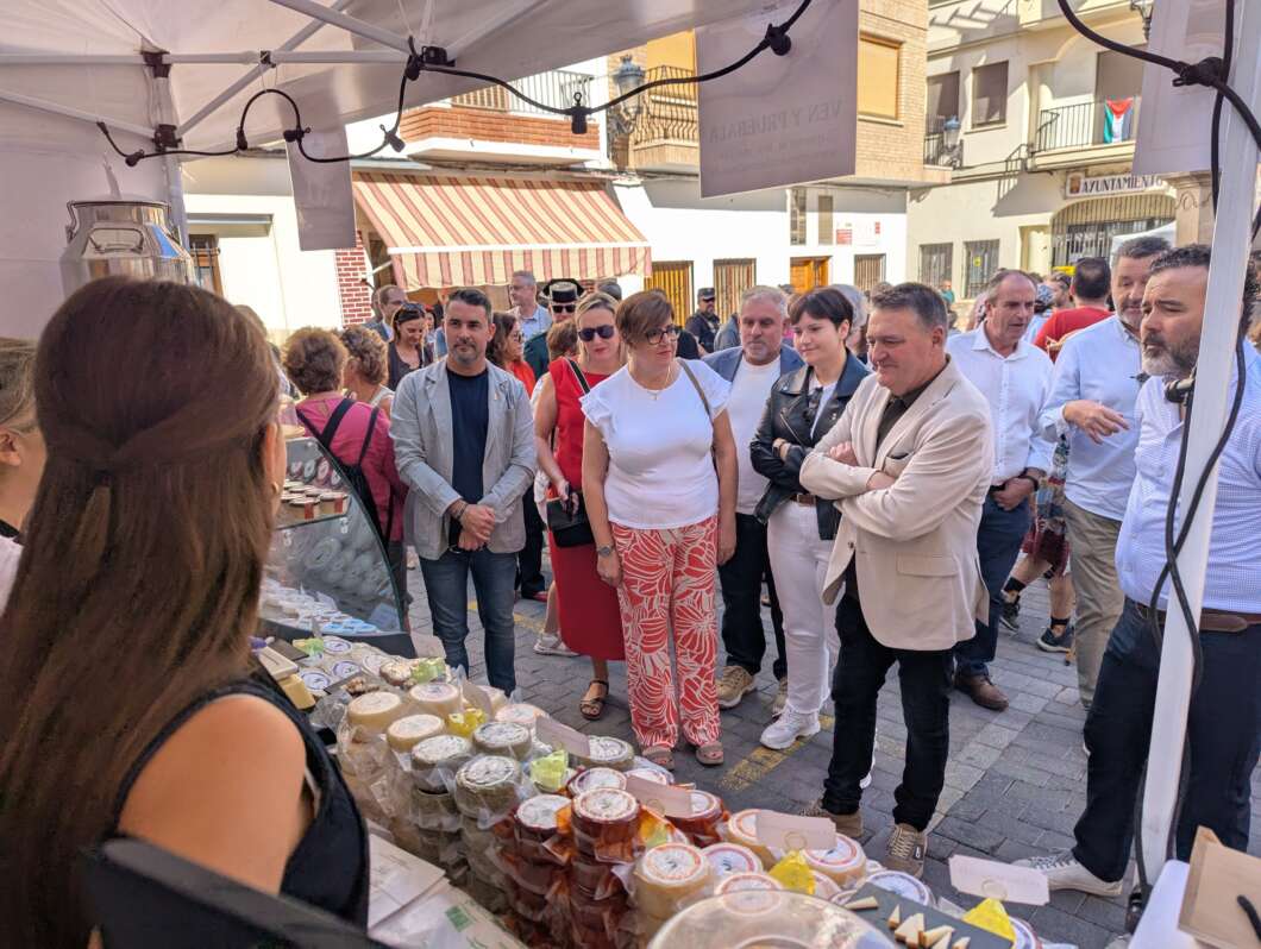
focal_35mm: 24
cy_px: 474
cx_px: 630
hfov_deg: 71.5
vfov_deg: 56.9
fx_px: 875
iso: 45
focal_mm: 6.81
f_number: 1.85
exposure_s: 1/1618
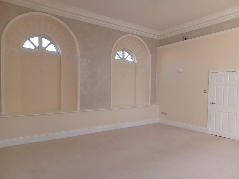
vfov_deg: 54.9
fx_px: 173
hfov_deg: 69.4
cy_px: 90
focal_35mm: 25
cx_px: 120
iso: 100
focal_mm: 4.6
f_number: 1.8
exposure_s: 1/50
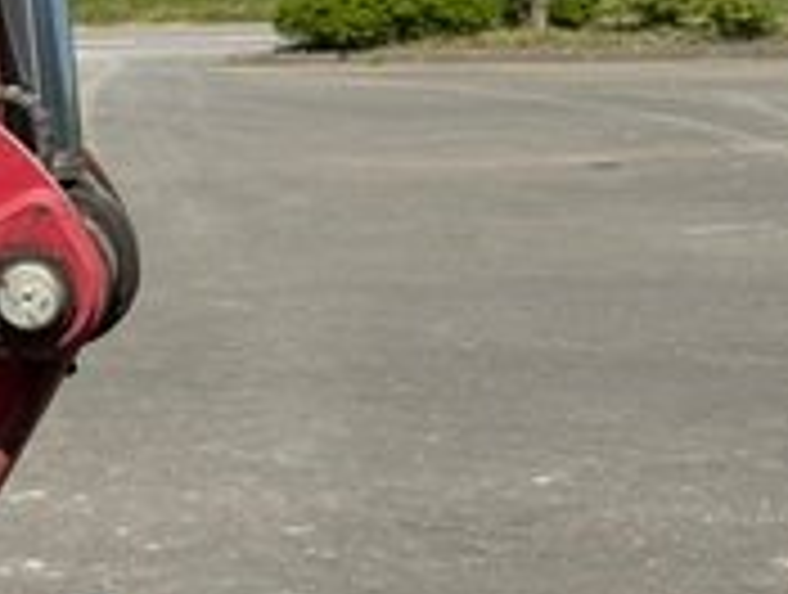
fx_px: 2030
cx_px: -203
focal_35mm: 89
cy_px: 108
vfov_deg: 16.5
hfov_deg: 20.3
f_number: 1.78
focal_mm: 6.76
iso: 80
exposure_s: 1/4975
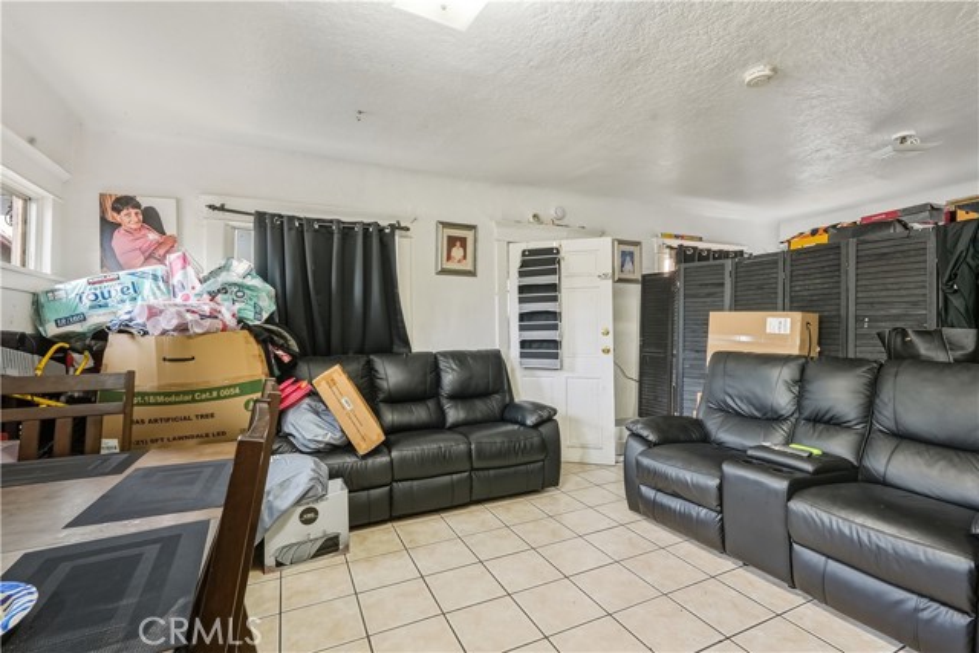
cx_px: 490
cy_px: 326
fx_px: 435
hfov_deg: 96.7
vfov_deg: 73.8
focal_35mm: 16
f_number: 9
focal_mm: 16
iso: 400
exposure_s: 1/20
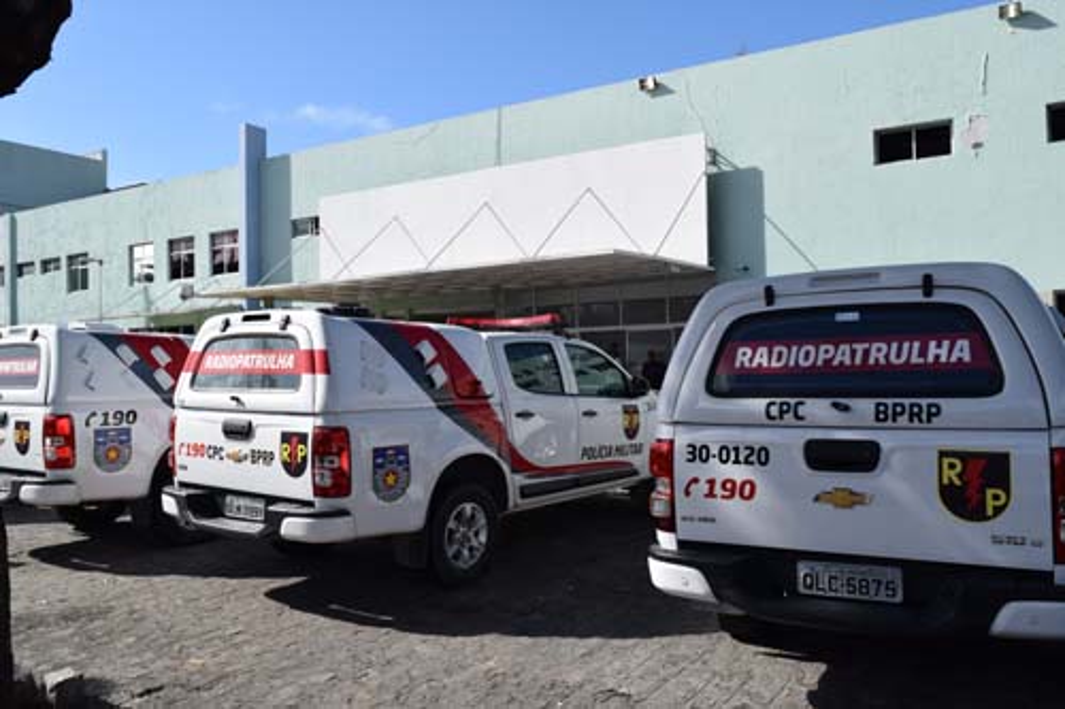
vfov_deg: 43.6
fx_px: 887
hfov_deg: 61.9
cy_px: 354
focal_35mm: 30
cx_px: 532
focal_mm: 20
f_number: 11
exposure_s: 1/500
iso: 400
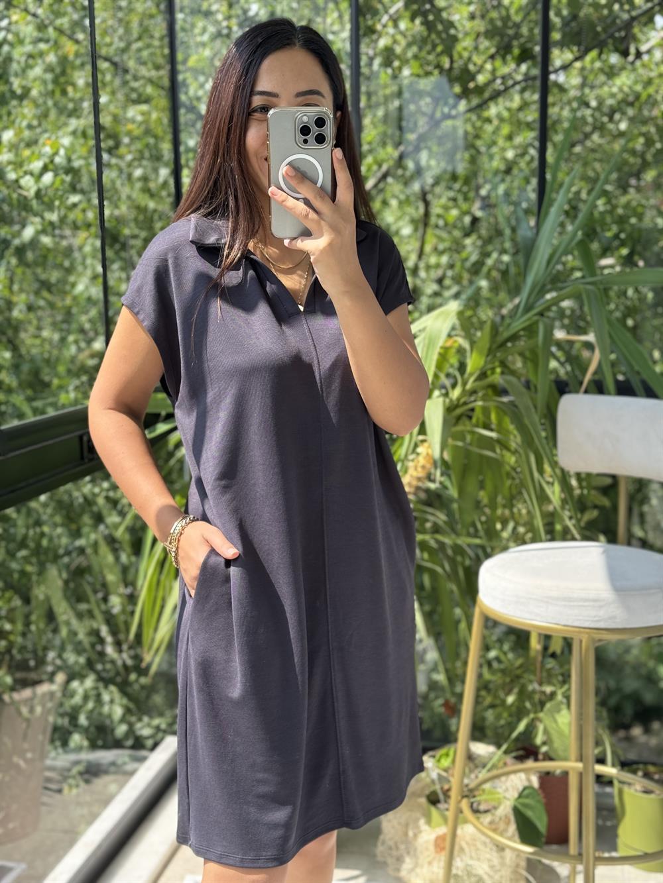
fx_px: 1226
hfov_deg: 30.3
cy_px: 442
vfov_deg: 39.7
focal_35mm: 48
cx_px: 332
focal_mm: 6.76
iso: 64
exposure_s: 1/265
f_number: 1.78
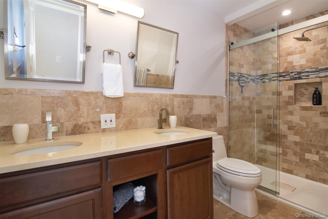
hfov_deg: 95.0
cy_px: 110
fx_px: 150
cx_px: 164
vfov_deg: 72.0
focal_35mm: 16
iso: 640
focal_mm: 11
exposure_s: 1/40
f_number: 8
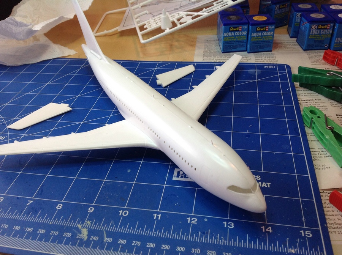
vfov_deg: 40.6
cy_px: 128
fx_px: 345
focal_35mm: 35
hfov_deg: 52.7
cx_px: 171
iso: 80
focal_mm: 4.28
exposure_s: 1/100
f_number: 2.4
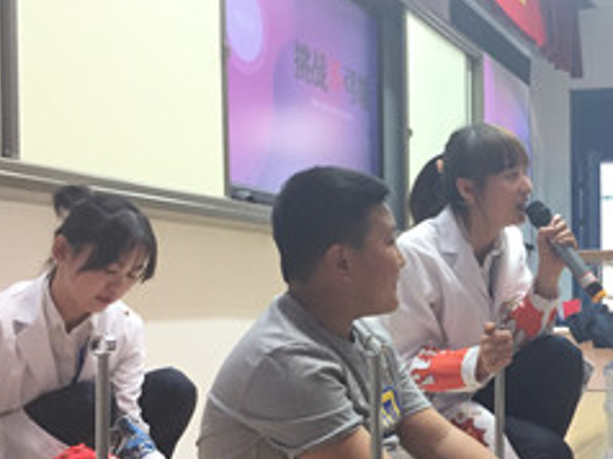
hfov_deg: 30.4
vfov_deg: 23.9
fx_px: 1079
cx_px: 546
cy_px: 288
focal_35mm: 61
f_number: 2.2
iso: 64
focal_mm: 4.15
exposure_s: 1/33
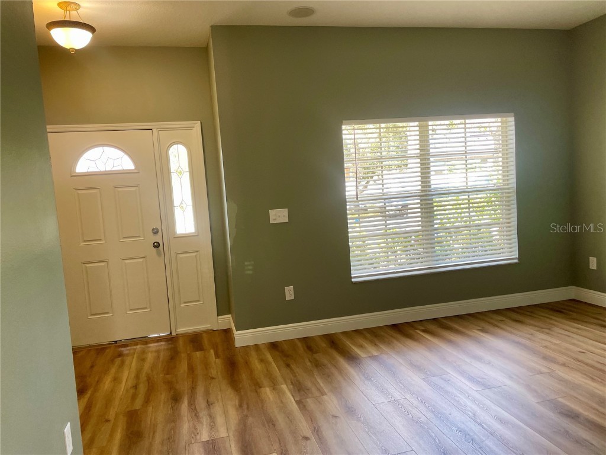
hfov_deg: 67.3
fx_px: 455
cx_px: 303
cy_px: 228
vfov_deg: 53.1
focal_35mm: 26
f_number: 1.6
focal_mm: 4.2
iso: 125
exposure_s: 1/120
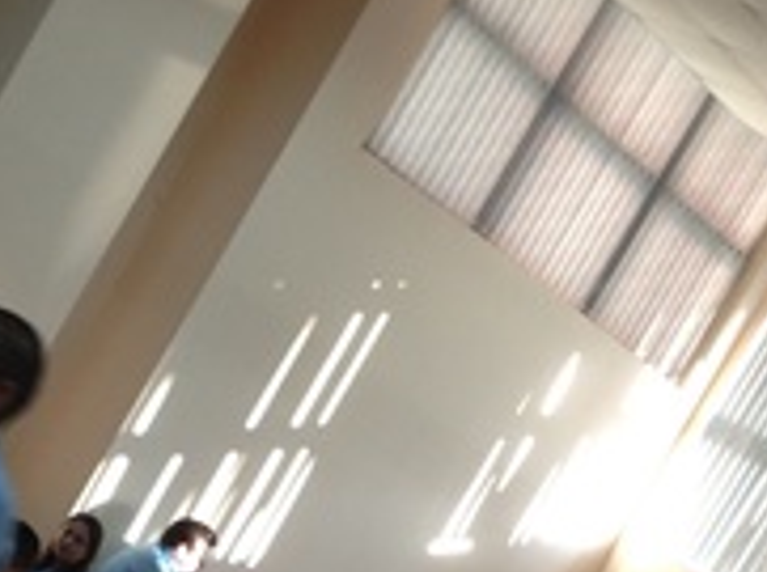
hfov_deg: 16.9
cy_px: 725
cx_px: 331
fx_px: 2587
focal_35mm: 117
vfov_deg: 12.3
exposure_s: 1/20
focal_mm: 4.12
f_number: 2.4
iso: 50
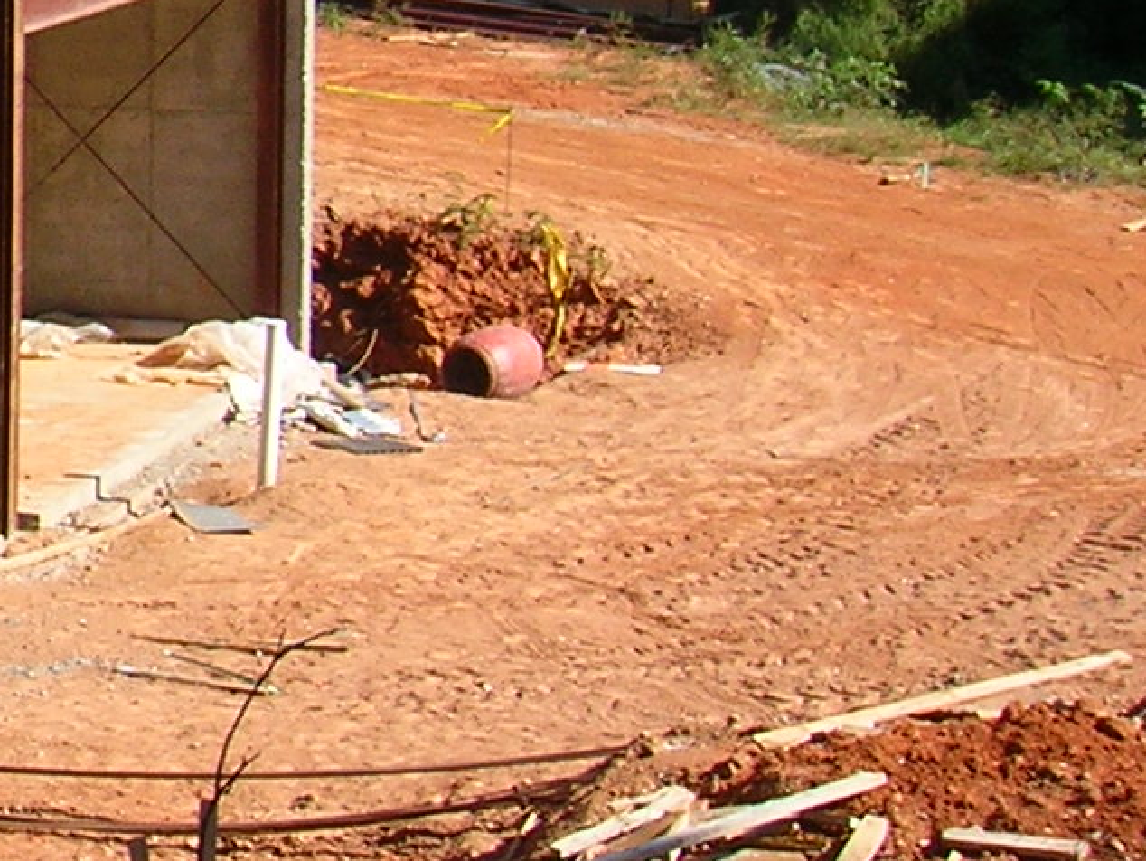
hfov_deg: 12.6
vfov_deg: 10.5
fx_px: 4603
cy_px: -83
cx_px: -1070
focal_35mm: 139
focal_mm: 5.7
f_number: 4.9
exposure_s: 1/200
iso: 50
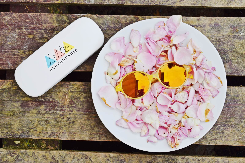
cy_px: 82
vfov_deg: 16.6
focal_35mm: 82
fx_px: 561
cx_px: 122
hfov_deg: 24.6
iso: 200
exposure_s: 1/320
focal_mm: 55
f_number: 9
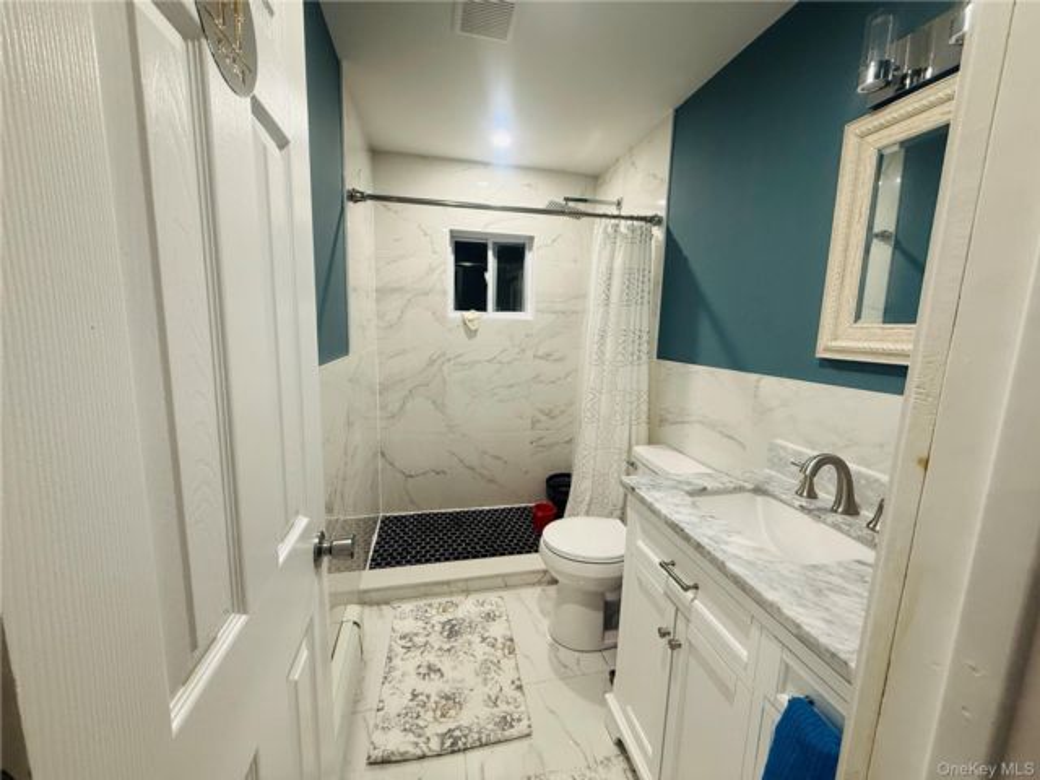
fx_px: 421
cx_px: 520
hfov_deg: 102.1
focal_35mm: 14
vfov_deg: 85.7
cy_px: 390
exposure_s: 1/60
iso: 250
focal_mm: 2.22
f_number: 2.2
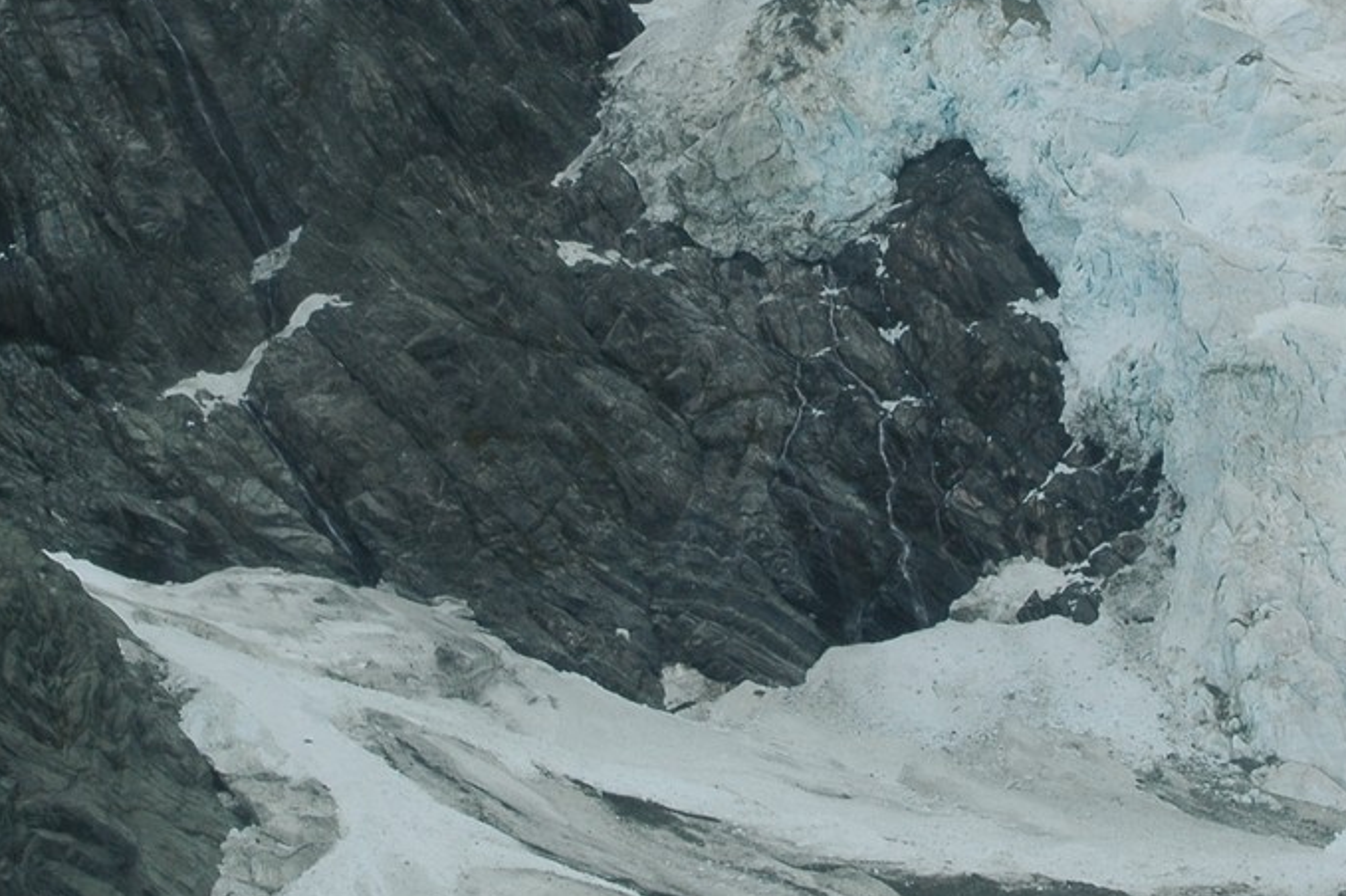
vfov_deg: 7.3
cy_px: -6
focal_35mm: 186
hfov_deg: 11.1
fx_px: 6951
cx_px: 807
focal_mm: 56
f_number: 11
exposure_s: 1/320
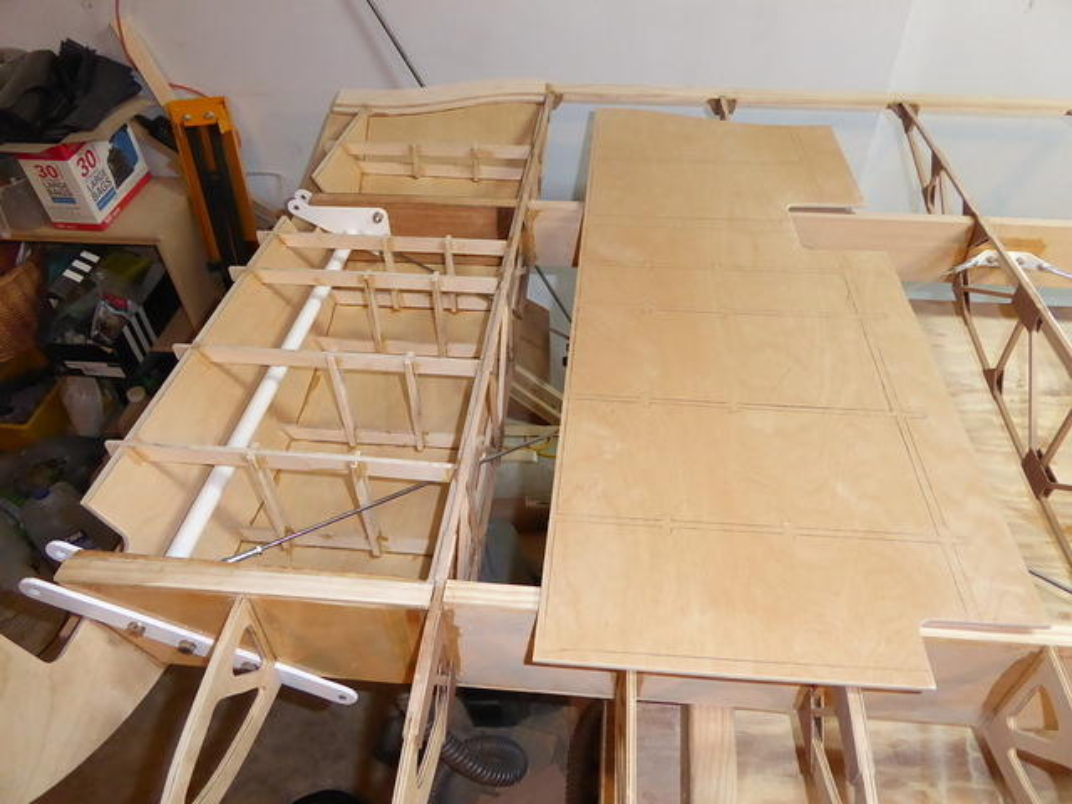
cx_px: 536
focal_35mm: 25
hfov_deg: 69.4
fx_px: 774
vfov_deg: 54.9
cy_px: 402
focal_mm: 4.3
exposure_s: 1/60
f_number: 3.3
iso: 640
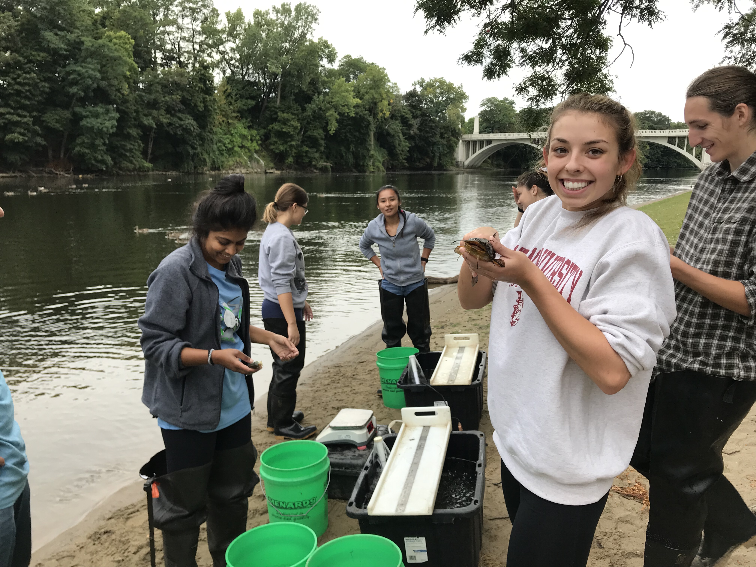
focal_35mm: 28
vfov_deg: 49.7
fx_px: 612
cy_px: 284
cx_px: 378
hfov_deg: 63.4
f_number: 1.8
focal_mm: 3.99
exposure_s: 1/217
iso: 20
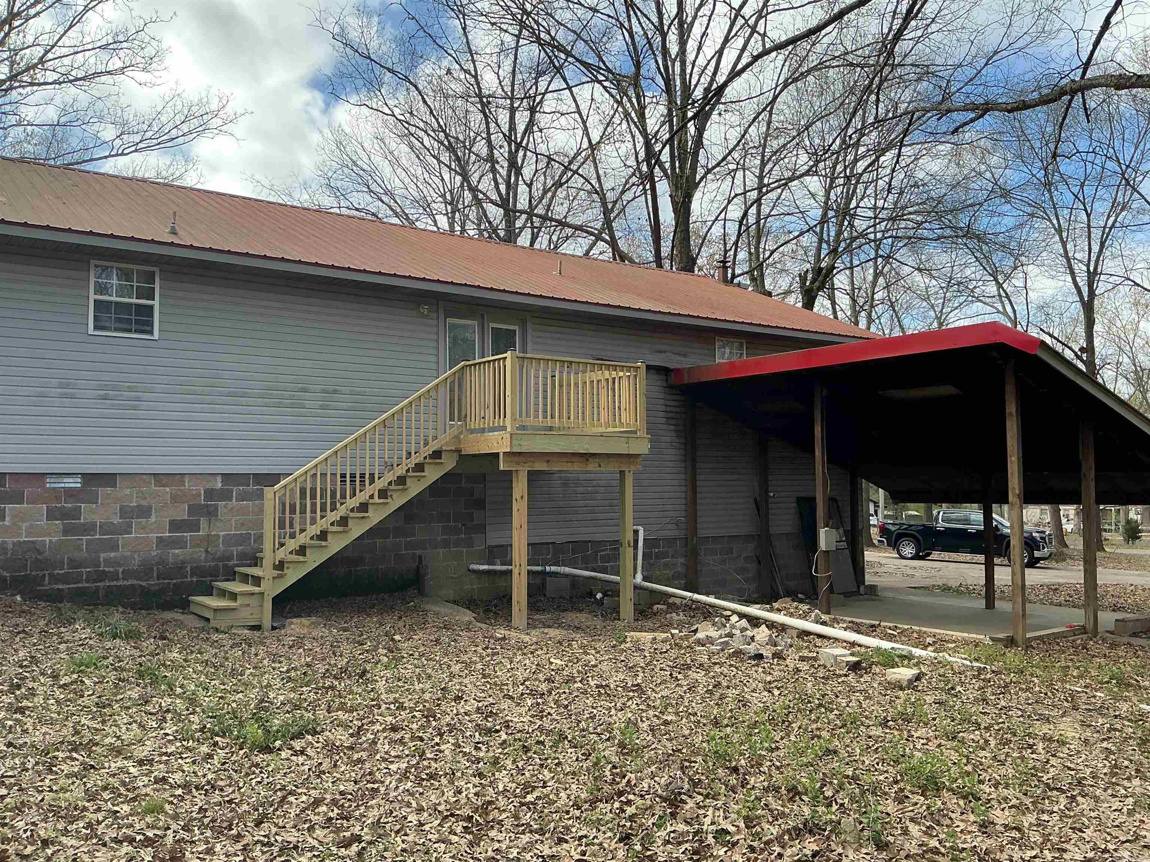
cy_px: 431
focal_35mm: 29
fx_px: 963
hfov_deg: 61.7
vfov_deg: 48.2
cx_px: 575
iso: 25
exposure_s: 1/642
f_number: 1.8
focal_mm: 3
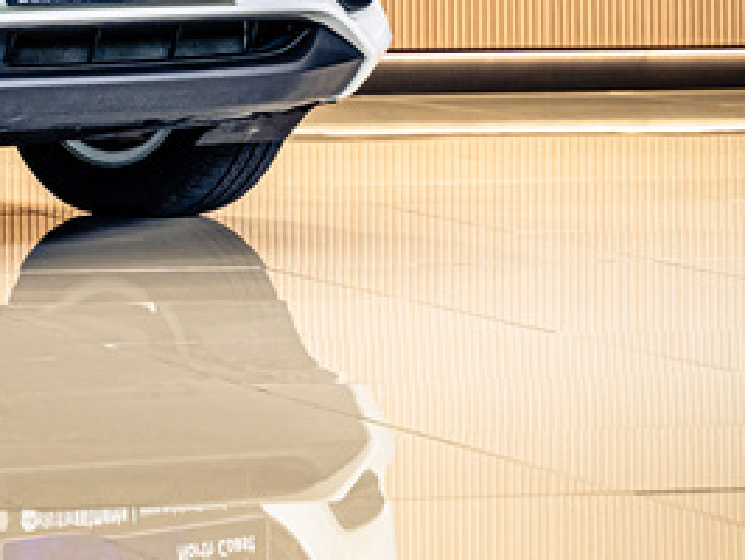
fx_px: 5967
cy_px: -302
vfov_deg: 5.3
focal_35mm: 277
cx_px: -578
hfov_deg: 7.0
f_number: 4
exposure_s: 1/125
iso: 500
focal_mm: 75
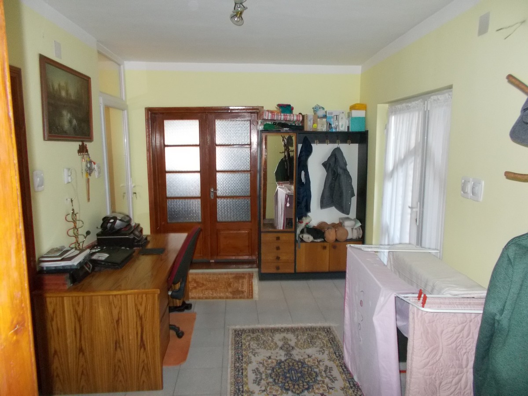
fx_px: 397
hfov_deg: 67.3
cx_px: 264
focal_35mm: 26
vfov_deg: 53.1
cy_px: 198
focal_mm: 4.6
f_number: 3.2
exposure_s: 1/25
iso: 450
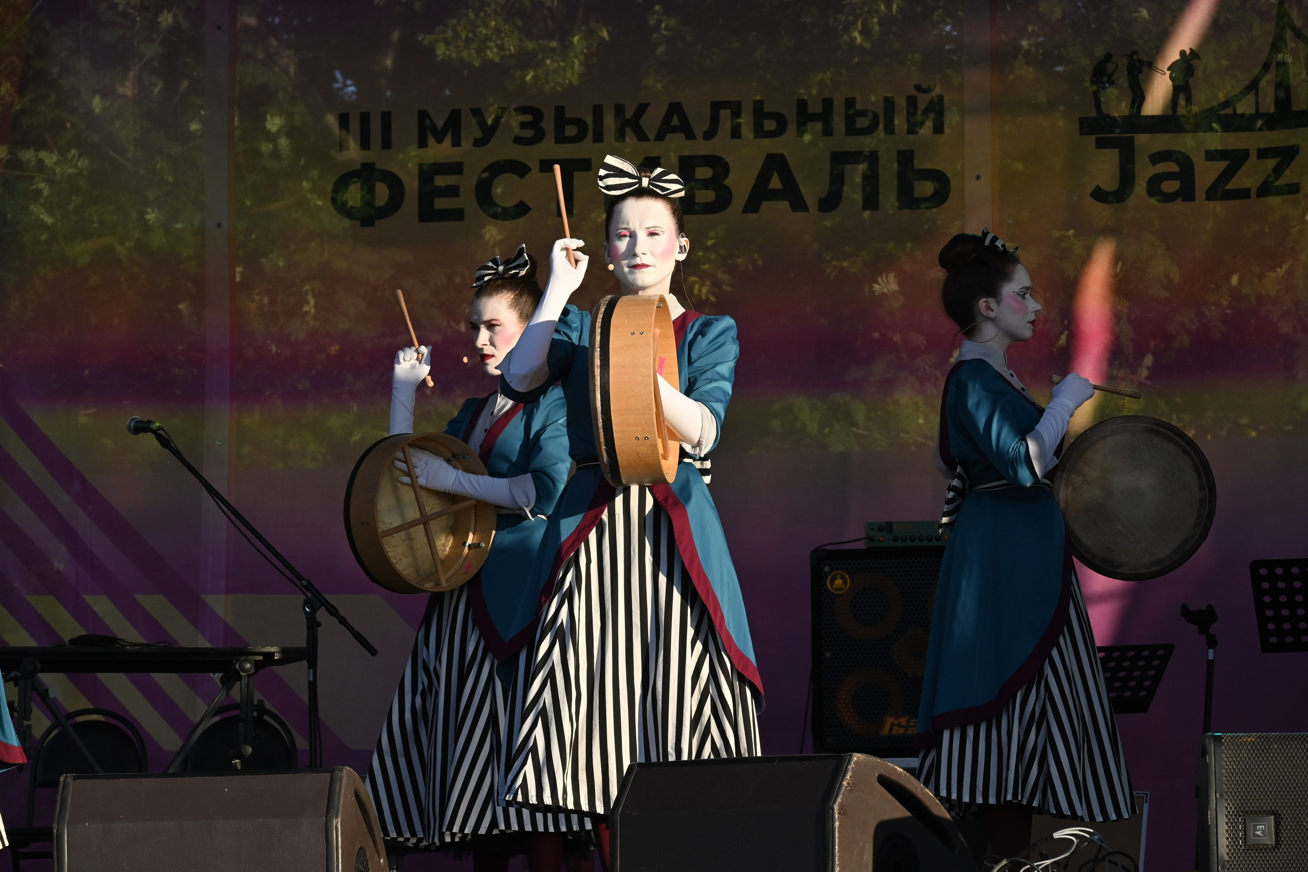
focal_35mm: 153
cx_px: 654
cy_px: 436
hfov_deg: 13.4
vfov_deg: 9.0
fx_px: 5559
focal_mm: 102
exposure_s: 1/500
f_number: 8
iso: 250
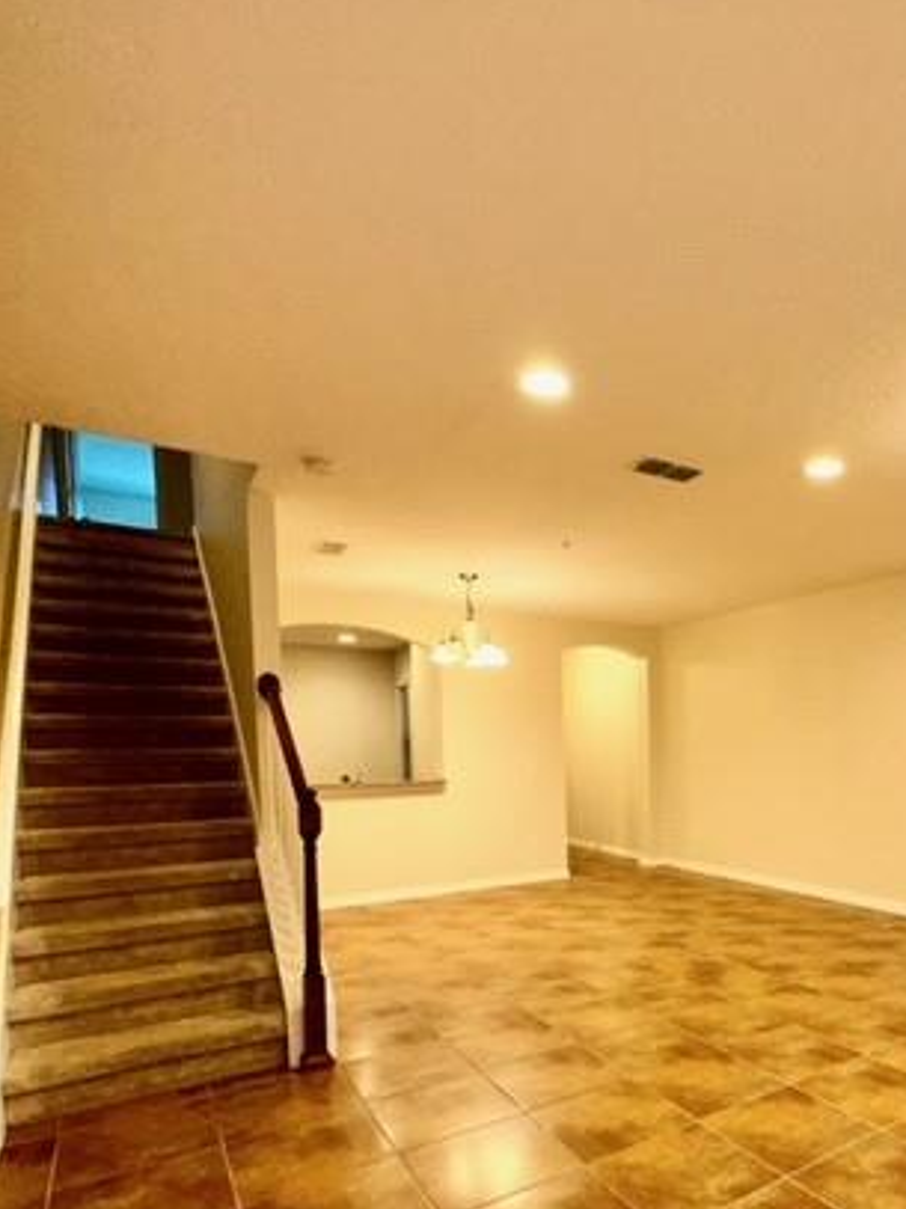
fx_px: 768
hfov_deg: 57.2
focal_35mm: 22
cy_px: 787
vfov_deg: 74.5
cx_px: 704
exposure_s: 1/120
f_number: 2.2
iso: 100
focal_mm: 2.22
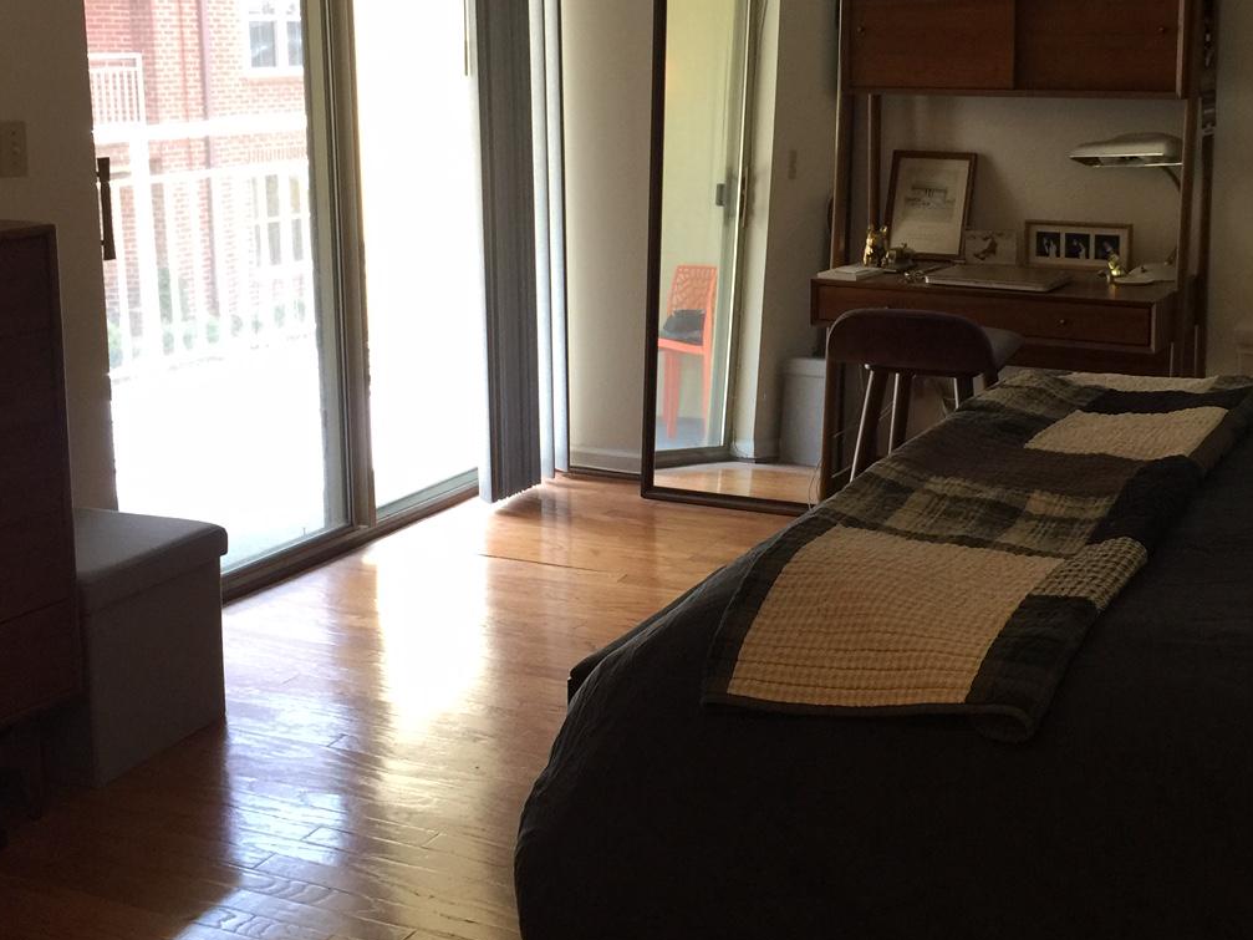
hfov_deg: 40.0
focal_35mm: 47
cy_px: 294
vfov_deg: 30.6
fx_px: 1701
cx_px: 826
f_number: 2.2
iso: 64
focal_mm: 4.15
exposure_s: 1/33
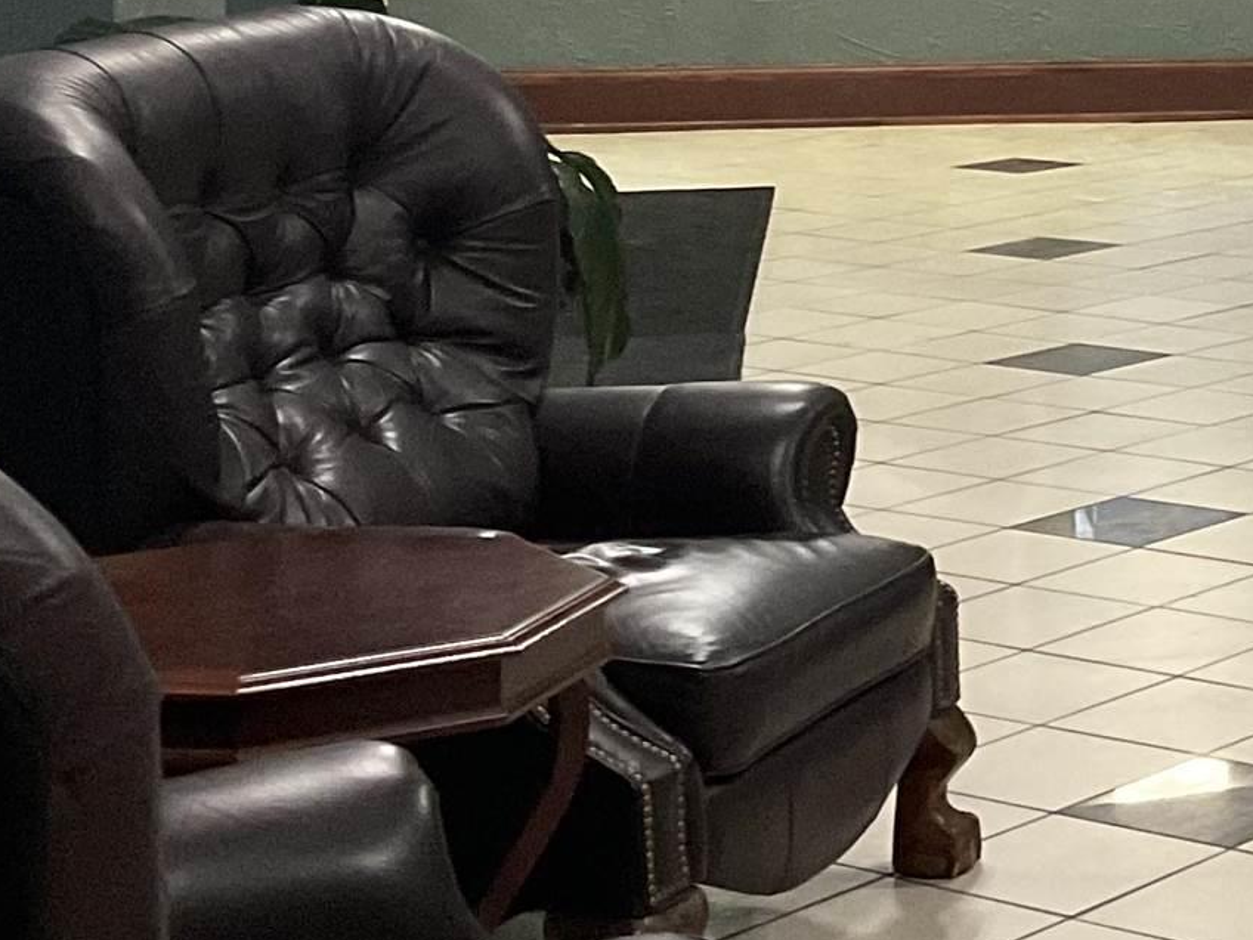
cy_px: -92
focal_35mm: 105
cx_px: 1872
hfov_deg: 17.0
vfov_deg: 13.8
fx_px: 3801
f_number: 1.8
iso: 250
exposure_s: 1/40
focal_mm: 3
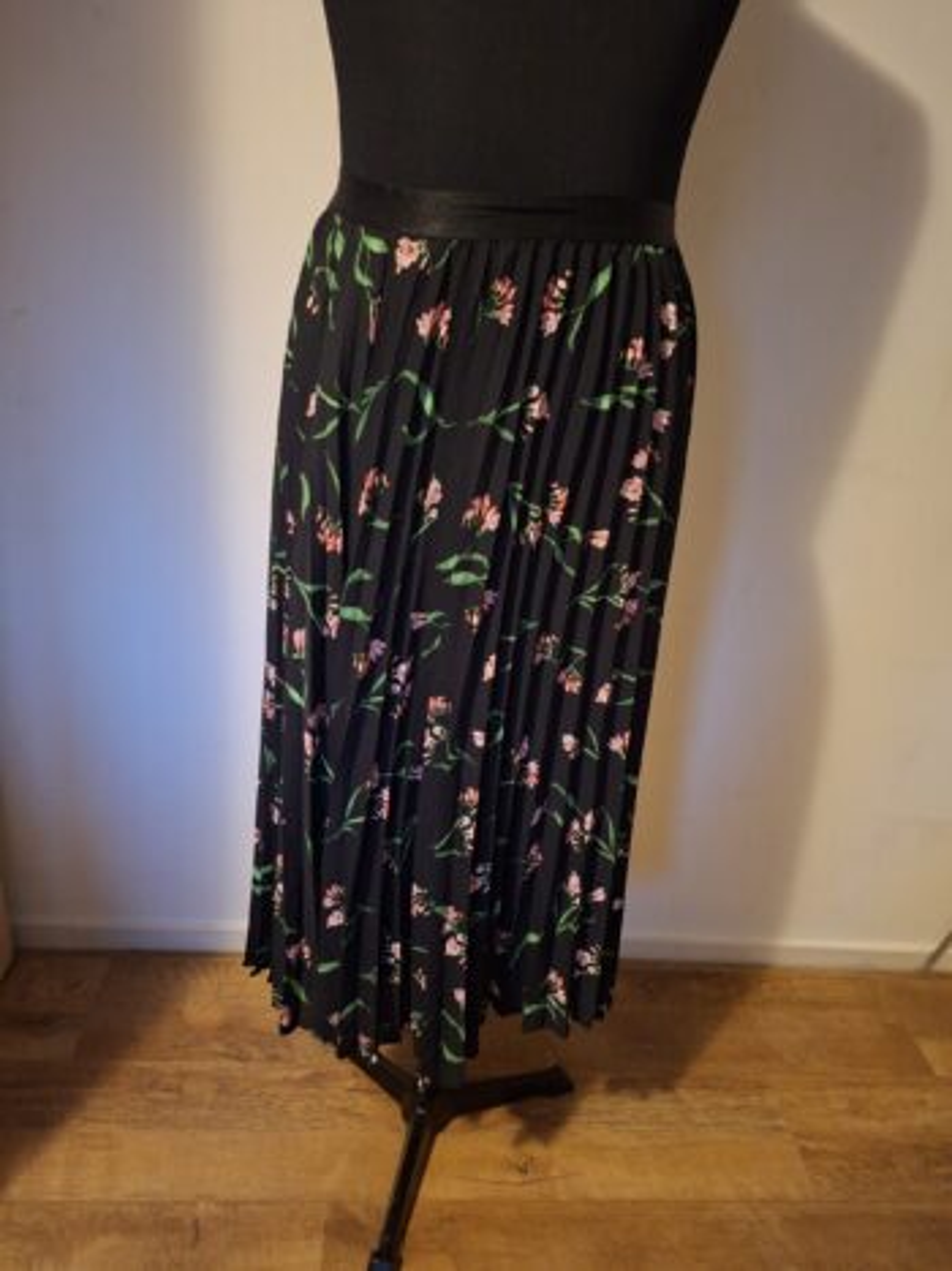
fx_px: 844
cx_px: 476
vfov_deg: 73.9
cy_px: 636
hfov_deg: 58.9
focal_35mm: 23
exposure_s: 1/20
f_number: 1.8
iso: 1000
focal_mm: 5.54
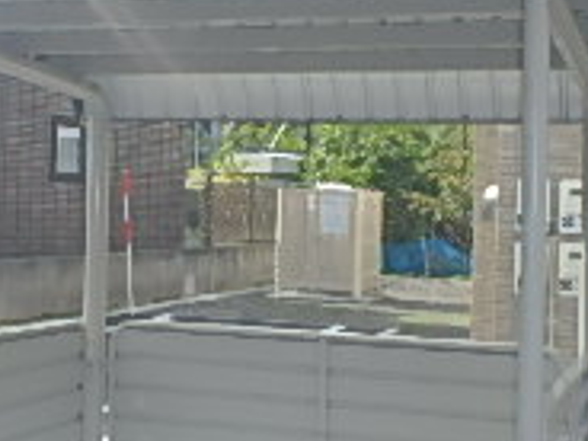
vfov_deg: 20.2
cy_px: 214
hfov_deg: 26.6
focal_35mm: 73
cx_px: 220
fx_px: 1240
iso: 125
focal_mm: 3.7
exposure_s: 1/800
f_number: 3.5
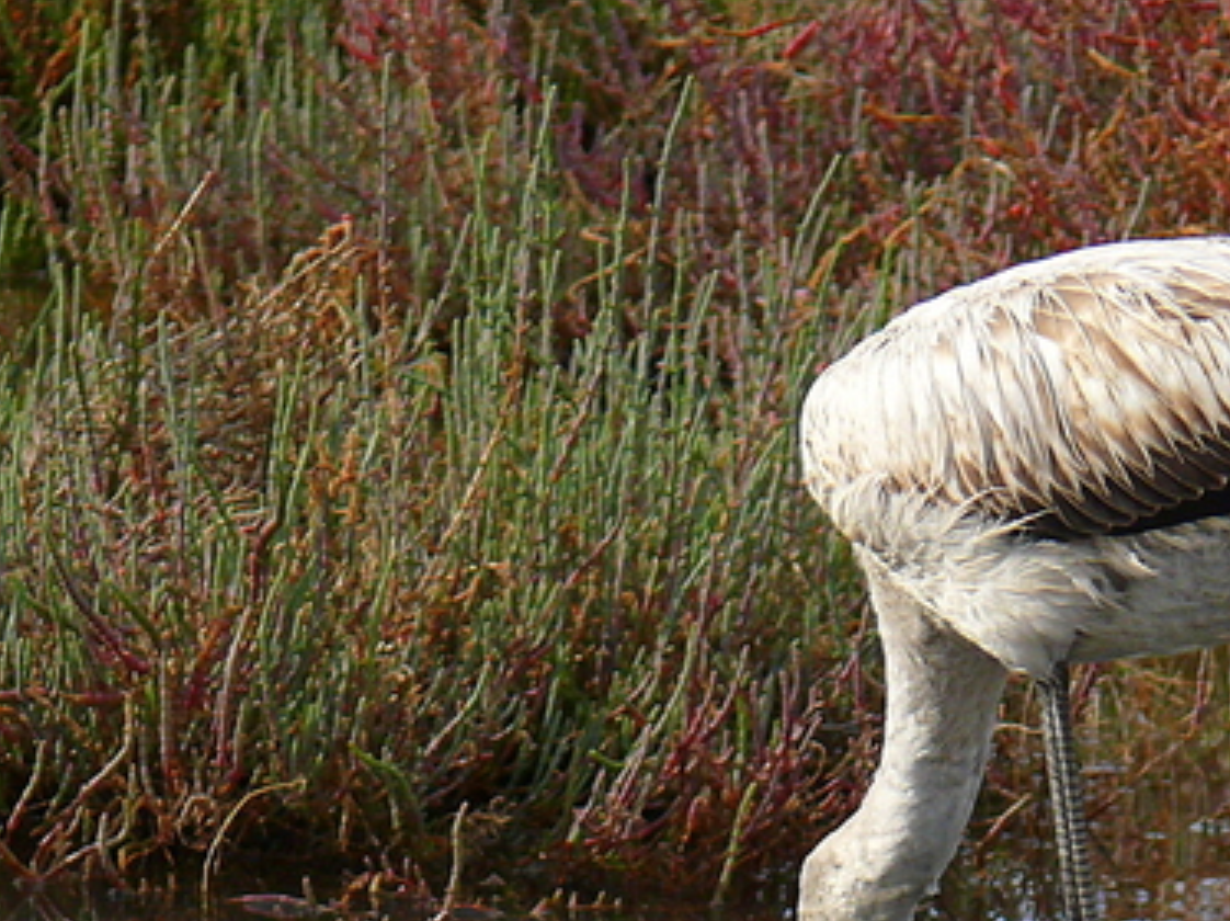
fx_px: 27520
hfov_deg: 2.6
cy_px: 1174
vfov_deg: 1.9
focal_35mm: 775
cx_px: 730
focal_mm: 59.7
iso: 100
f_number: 3.6
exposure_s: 1/1000
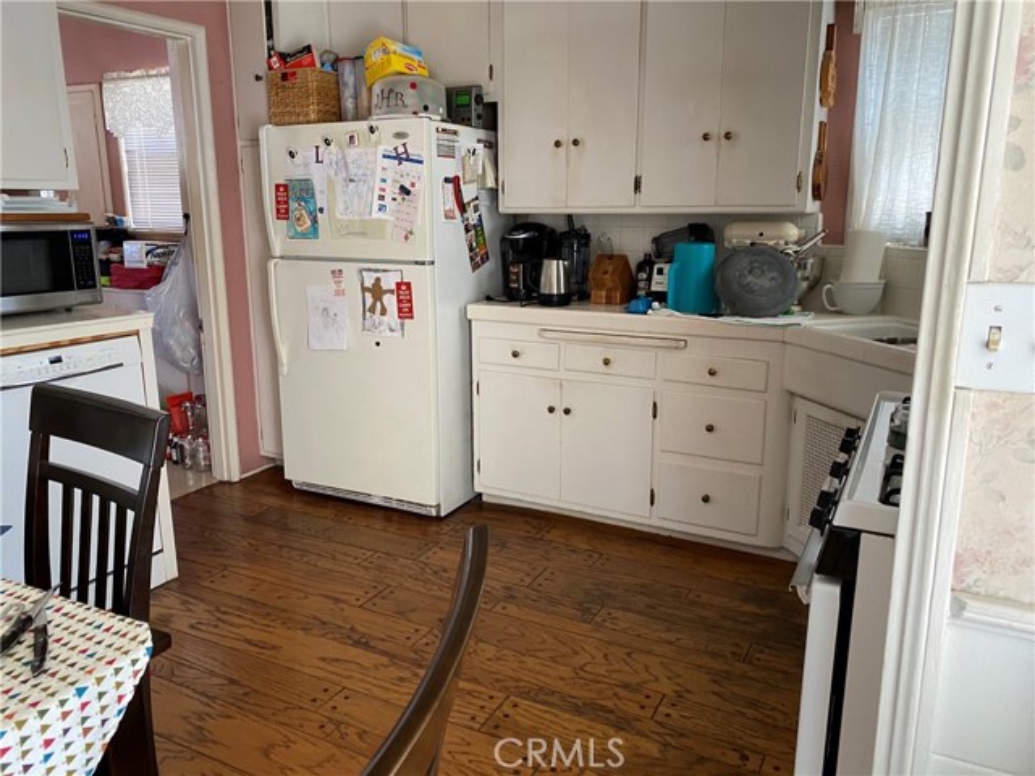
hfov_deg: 67.3
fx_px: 777
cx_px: 518
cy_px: 388
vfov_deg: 53.1
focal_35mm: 26
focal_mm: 4.25
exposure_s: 1/60
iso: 160
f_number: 1.8
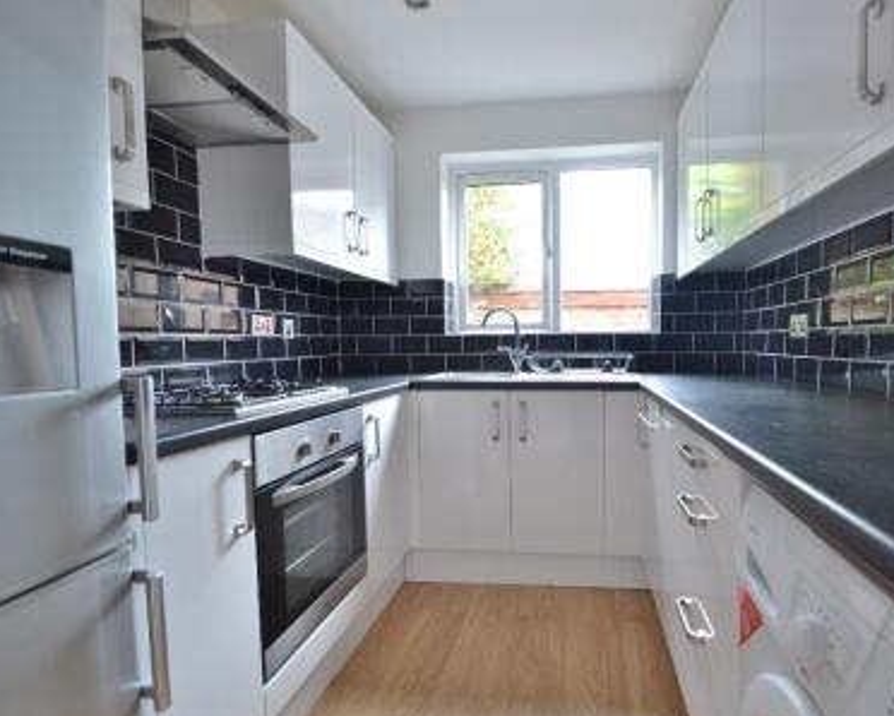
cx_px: 514
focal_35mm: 18
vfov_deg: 73.8
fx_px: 477
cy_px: 378
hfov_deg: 85.7
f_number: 3.5
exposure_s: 1/13
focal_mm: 10
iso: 100
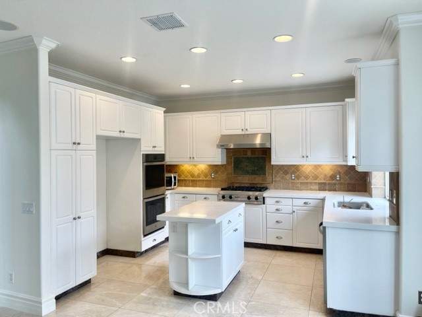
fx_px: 317
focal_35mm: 26
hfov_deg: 67.3
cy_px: 158
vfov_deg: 53.1
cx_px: 211
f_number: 1.6
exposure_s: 1/120
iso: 32
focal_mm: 5.1
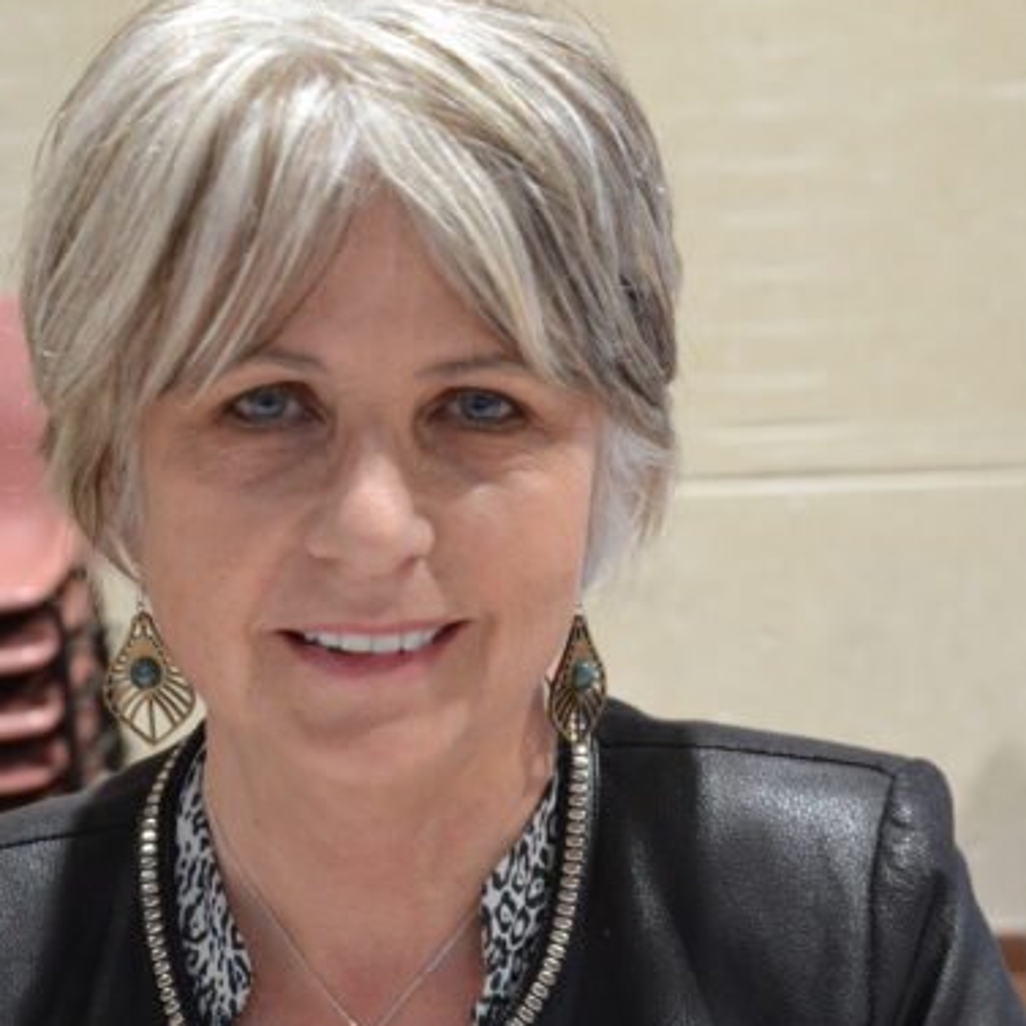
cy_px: 561
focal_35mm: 83
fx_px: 2776
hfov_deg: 20.9
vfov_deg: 20.9
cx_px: 452
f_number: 4.5
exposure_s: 1/15
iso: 720
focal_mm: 35
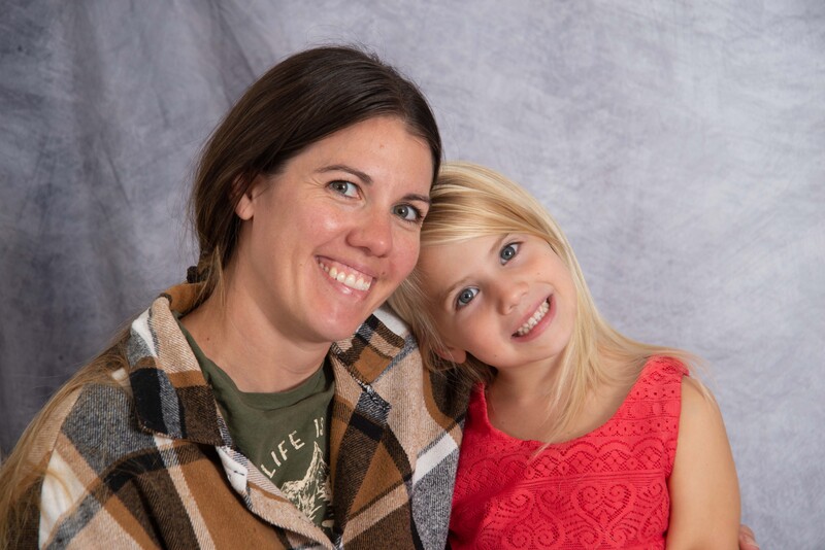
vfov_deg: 9.8
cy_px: 275
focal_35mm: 140
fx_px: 3209
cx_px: 412
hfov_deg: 14.6
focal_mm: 140
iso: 200
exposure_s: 1/100
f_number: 14
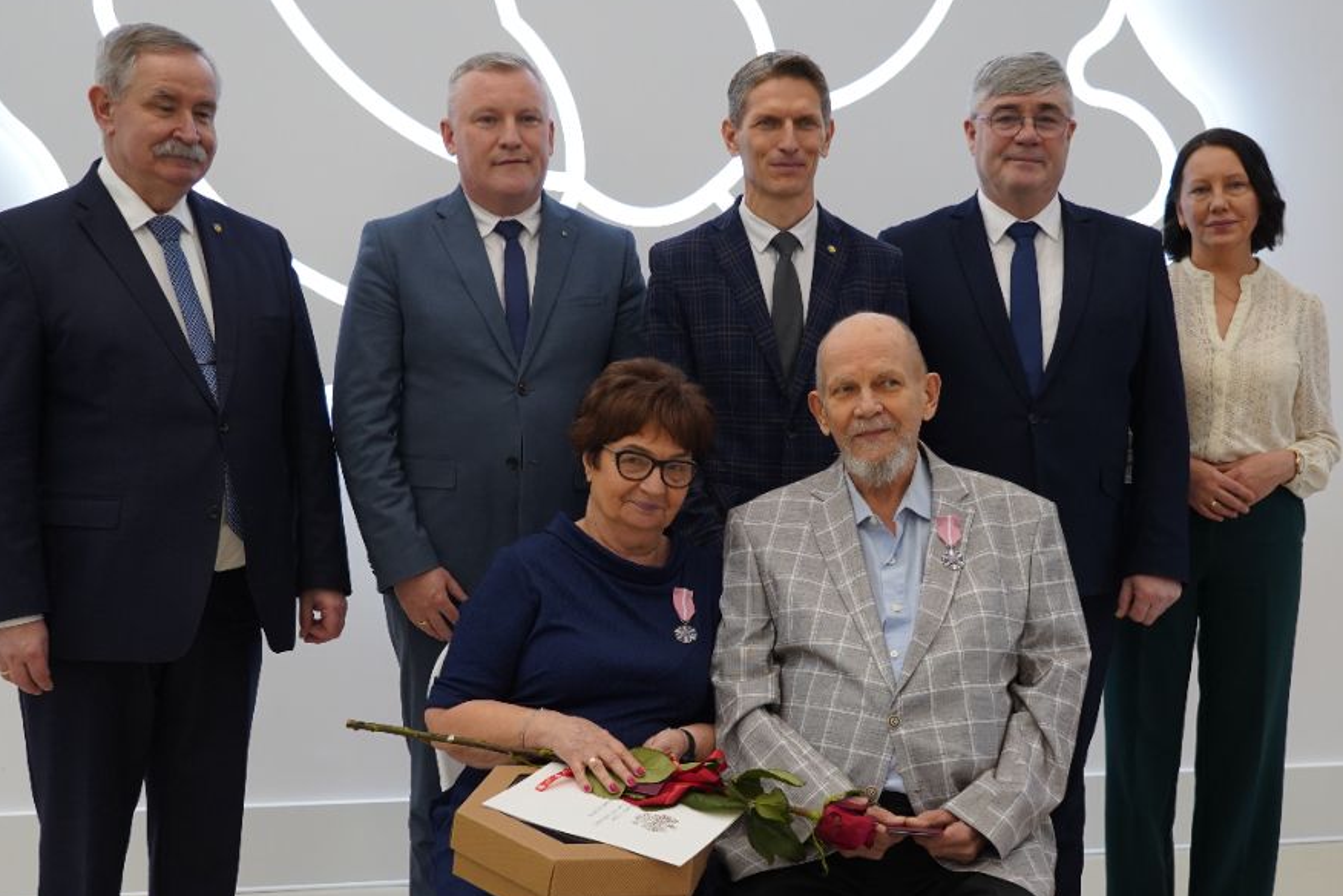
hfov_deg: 40.3
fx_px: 1828
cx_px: 722
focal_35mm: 49
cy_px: 598
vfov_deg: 27.4
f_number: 4
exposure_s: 1/125
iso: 1250
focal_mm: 33
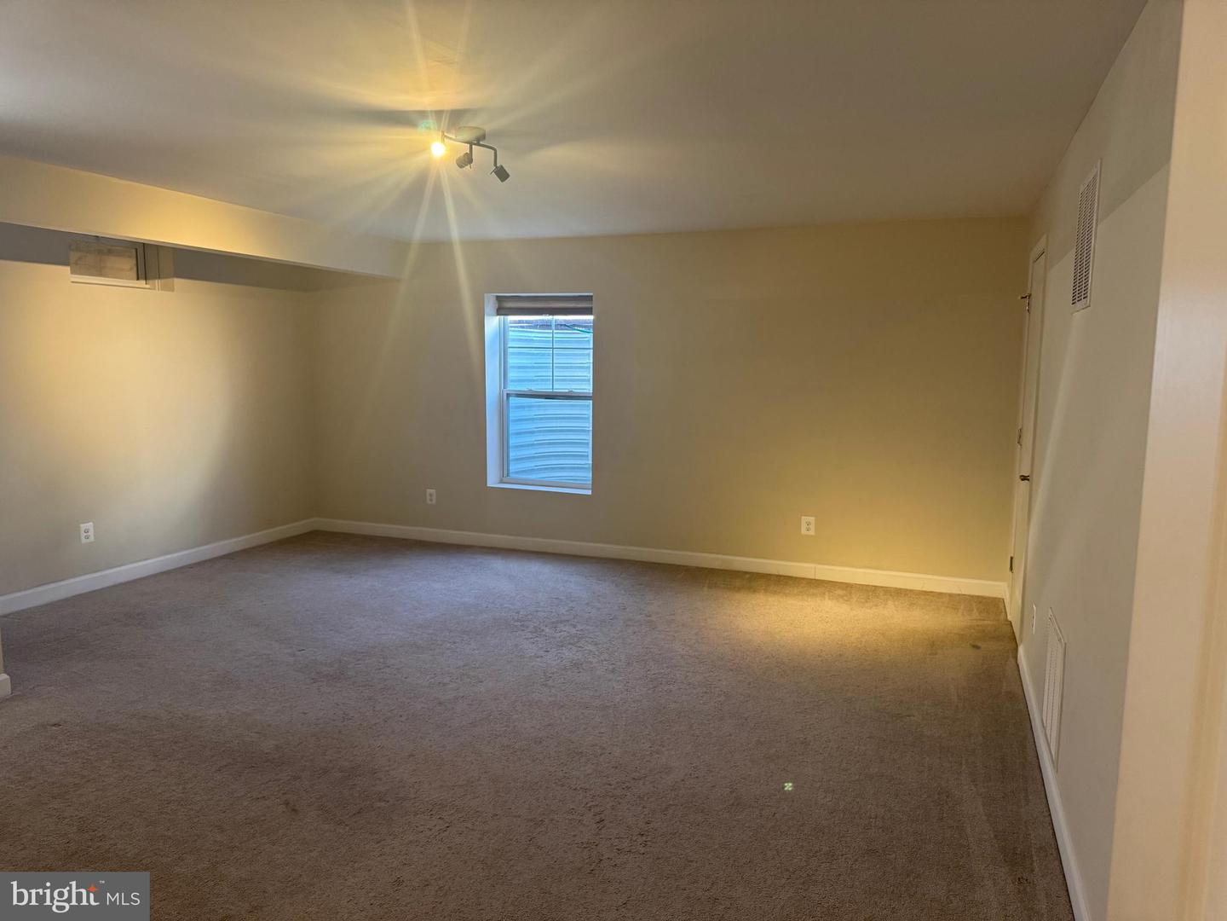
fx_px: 851
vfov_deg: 56.8
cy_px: 460
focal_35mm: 24
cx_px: 614
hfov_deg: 71.6
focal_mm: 6.76
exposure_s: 1/60
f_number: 1.78
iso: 250
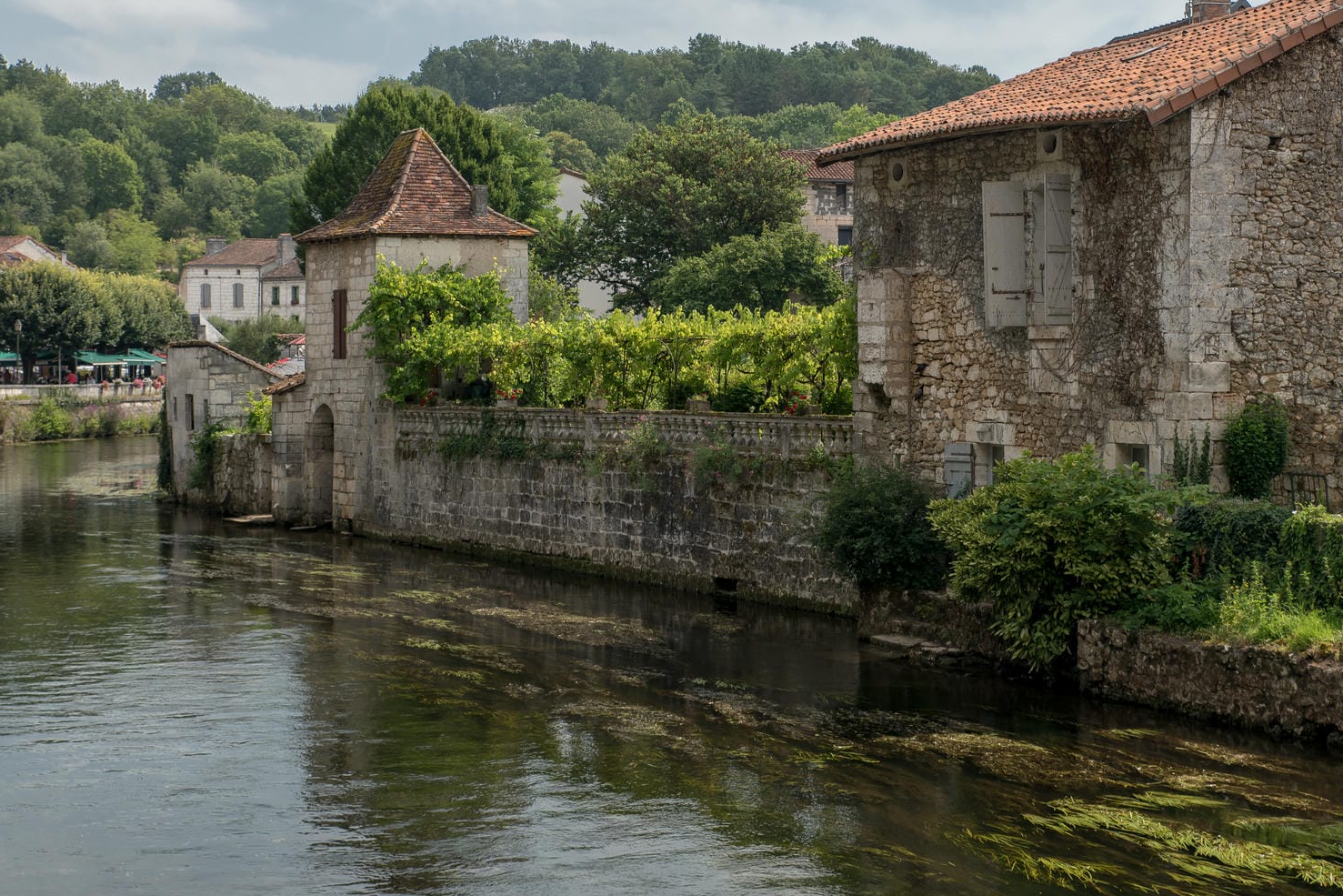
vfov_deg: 20.9
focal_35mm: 65
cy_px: 341
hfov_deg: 30.9
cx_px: 752
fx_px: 2425
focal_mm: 48
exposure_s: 1/160
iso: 100
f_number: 5.6
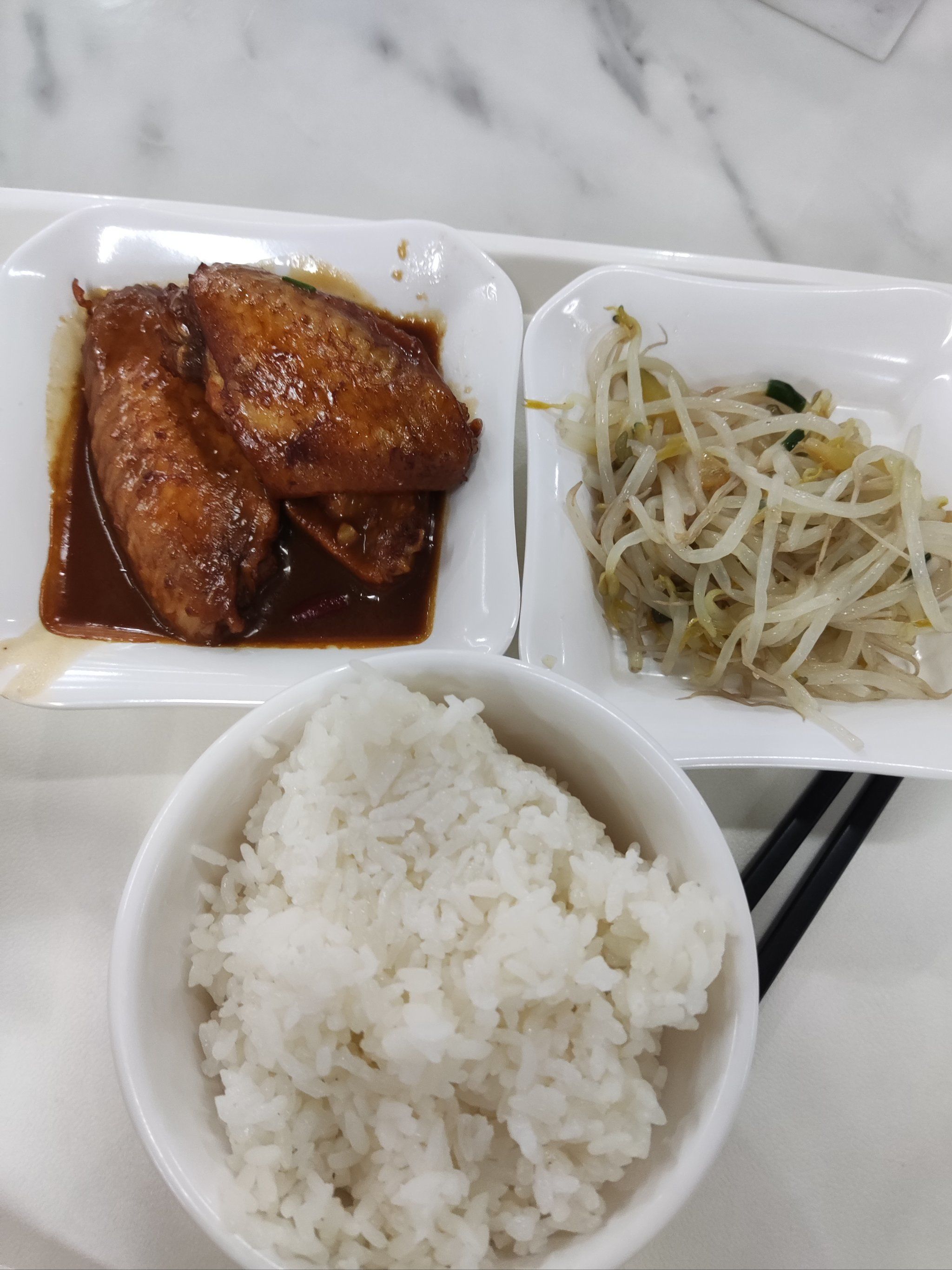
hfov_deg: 54.9
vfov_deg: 69.4
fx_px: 917
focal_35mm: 25
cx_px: 476
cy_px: 635
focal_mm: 4.71
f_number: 1.79
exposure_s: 1/50
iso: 526
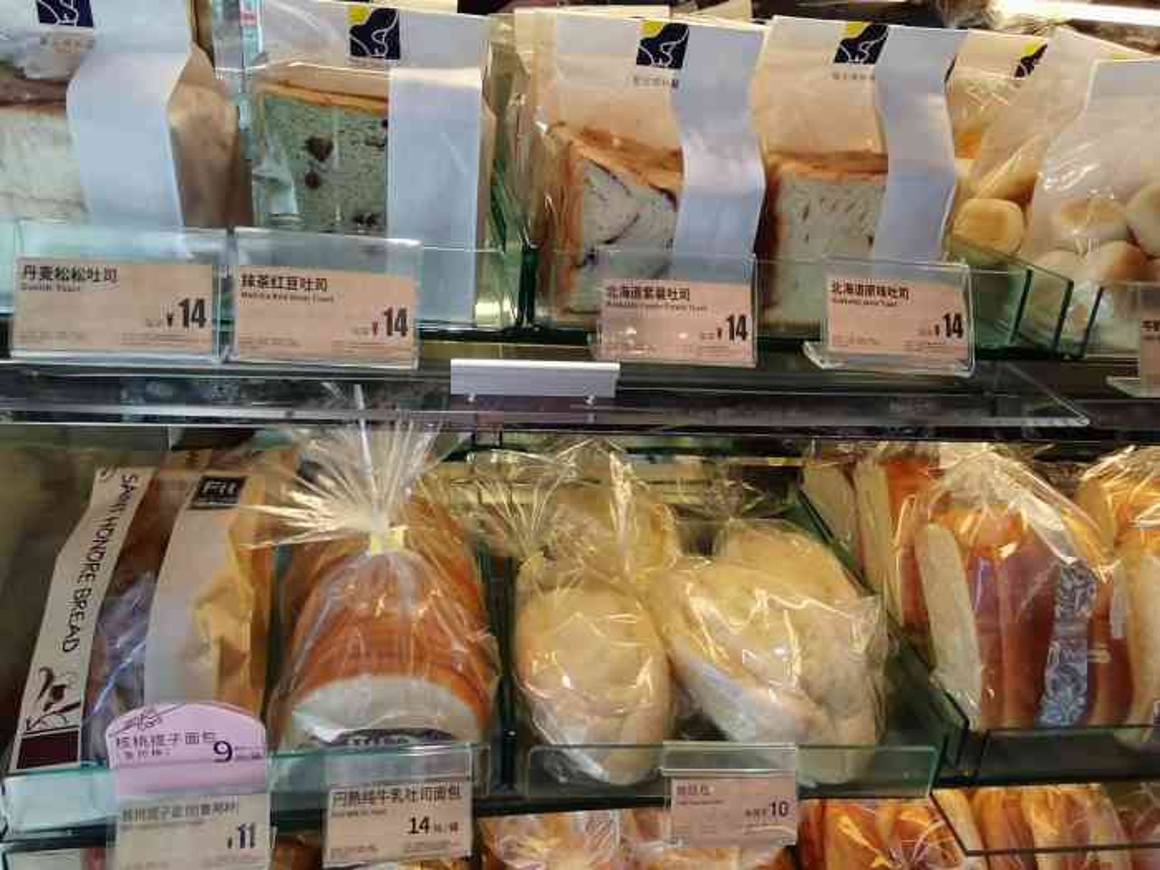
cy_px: 435
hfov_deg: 69.4
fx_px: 838
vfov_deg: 54.9
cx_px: 580
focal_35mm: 25
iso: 50
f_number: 2.4
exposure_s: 1/116
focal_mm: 1.78
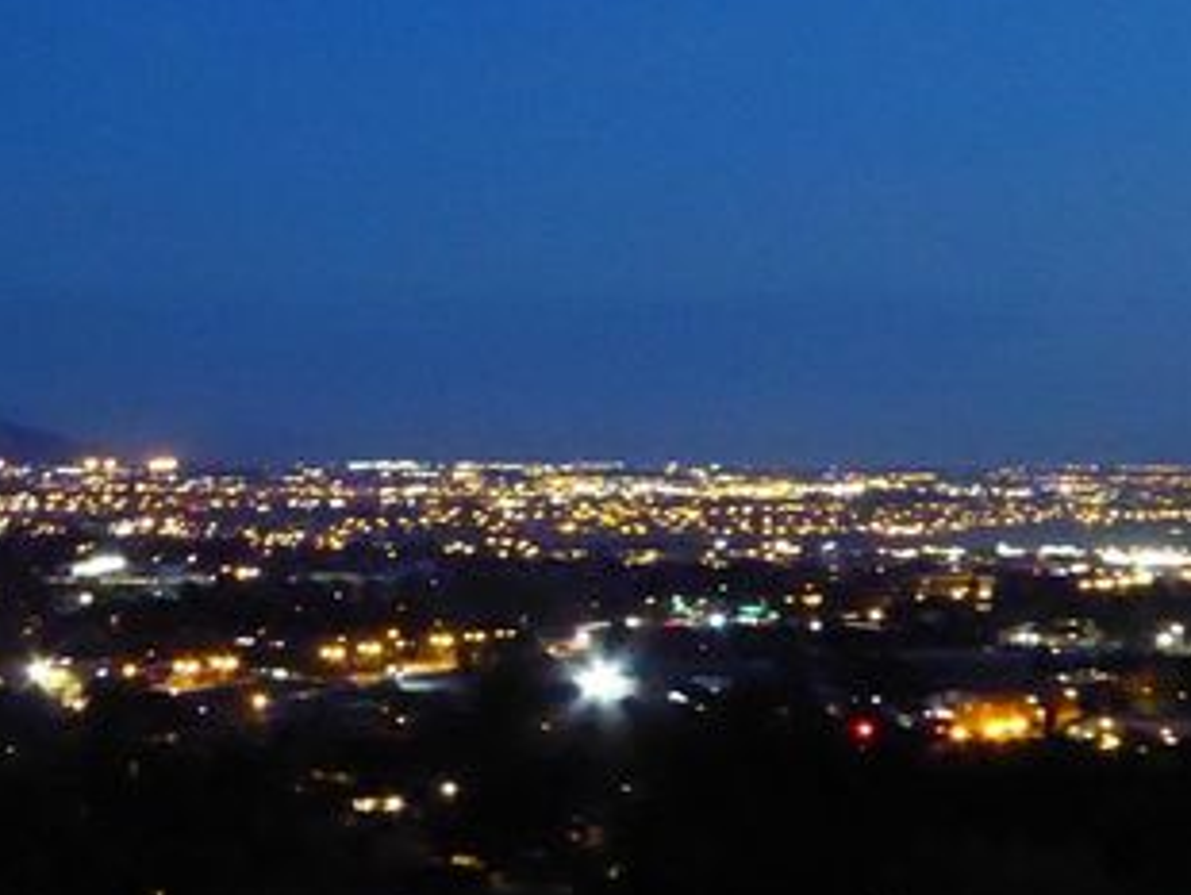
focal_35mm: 137
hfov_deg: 14.4
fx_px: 4717
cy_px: 624
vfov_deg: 10.8
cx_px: 519
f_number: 4.7
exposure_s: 1/4
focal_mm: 14.1
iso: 6400
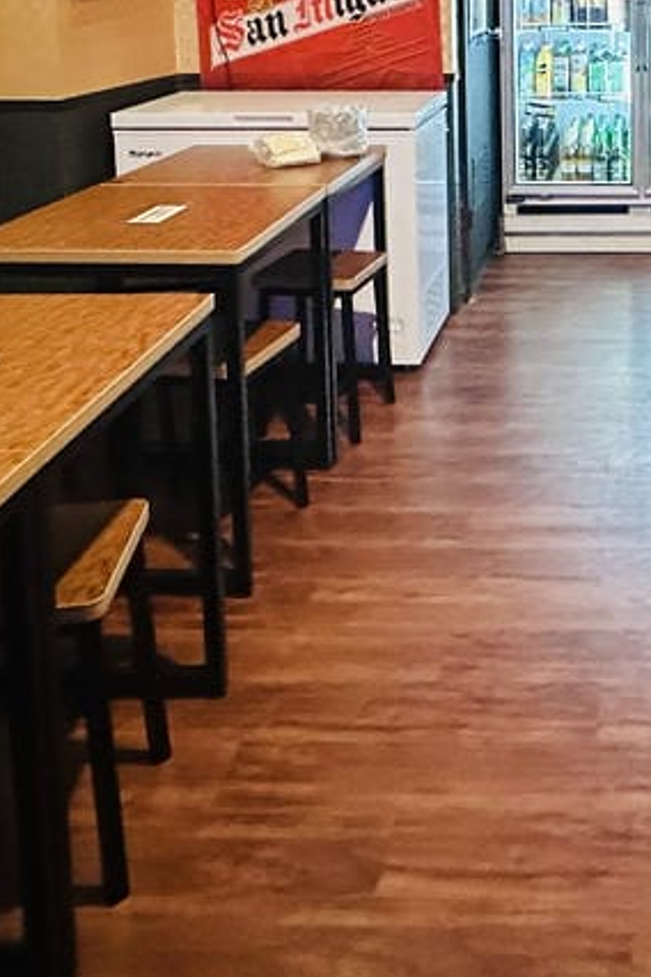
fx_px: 1112
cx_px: 633
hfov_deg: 30.6
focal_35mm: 41
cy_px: 78
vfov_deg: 42.9
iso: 1250
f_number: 2.2
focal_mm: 2.22
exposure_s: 1/40
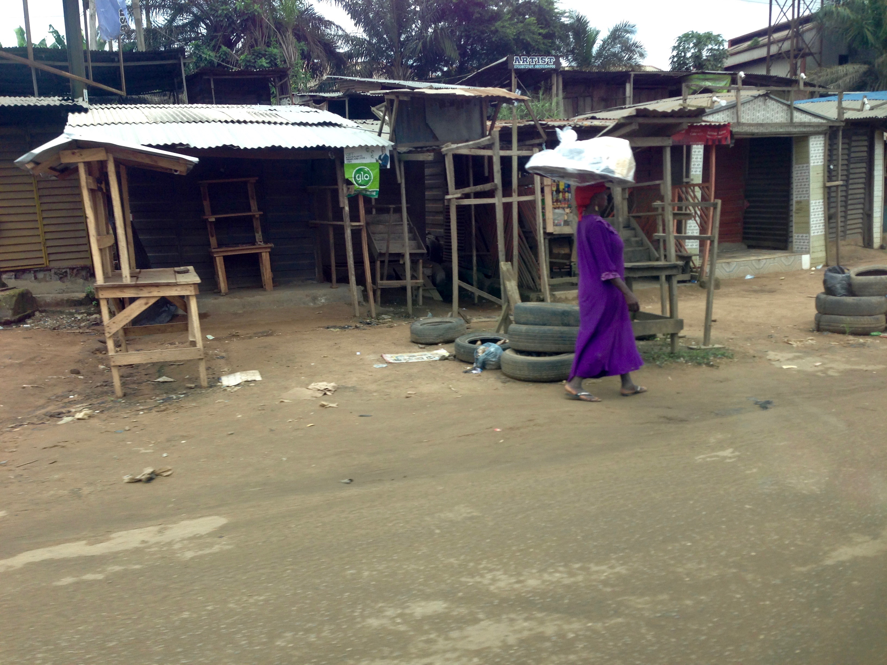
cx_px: 444
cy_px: 332
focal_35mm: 33
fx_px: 846
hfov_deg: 55.4
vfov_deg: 42.9
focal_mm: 4.12
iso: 50
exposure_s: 1/463
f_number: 2.4
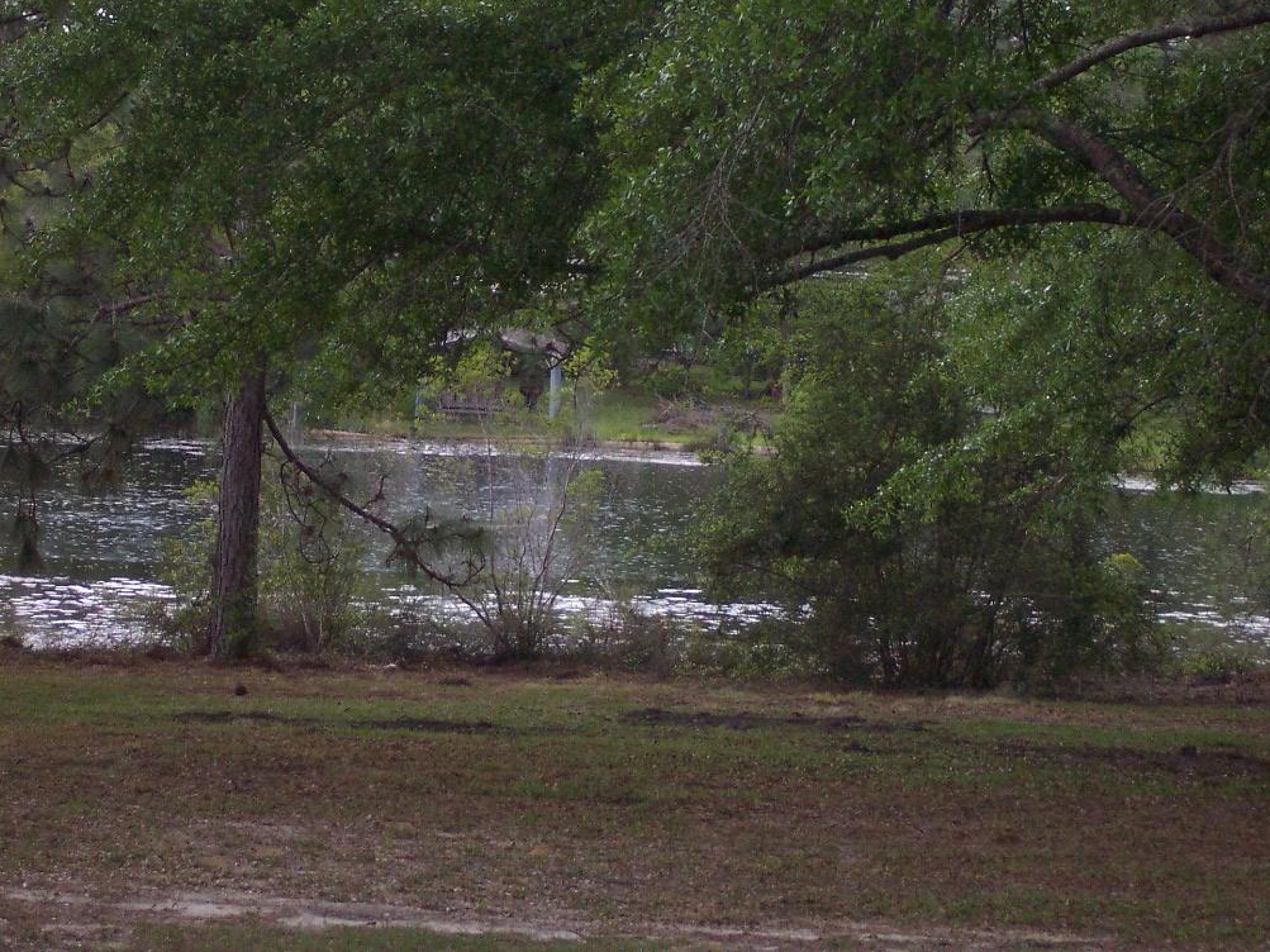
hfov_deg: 12.5
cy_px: 384
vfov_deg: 9.4
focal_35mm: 158
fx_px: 5796
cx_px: 729
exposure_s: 1/125
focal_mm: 22
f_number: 4.8
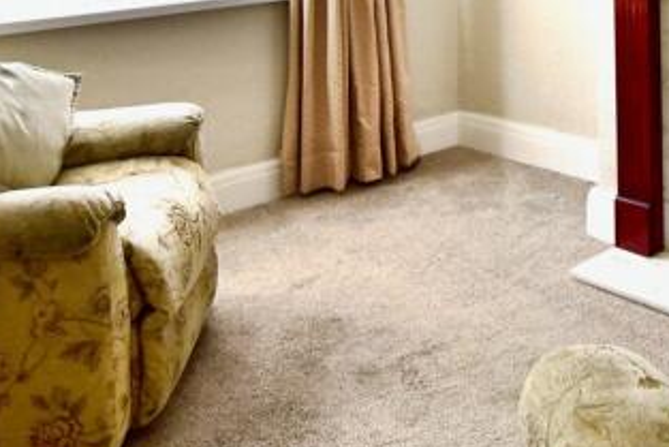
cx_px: 560
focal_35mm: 49
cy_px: -128
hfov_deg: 38.4
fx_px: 911
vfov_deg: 24.2
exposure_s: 1/3000
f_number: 2.8
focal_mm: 15
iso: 800
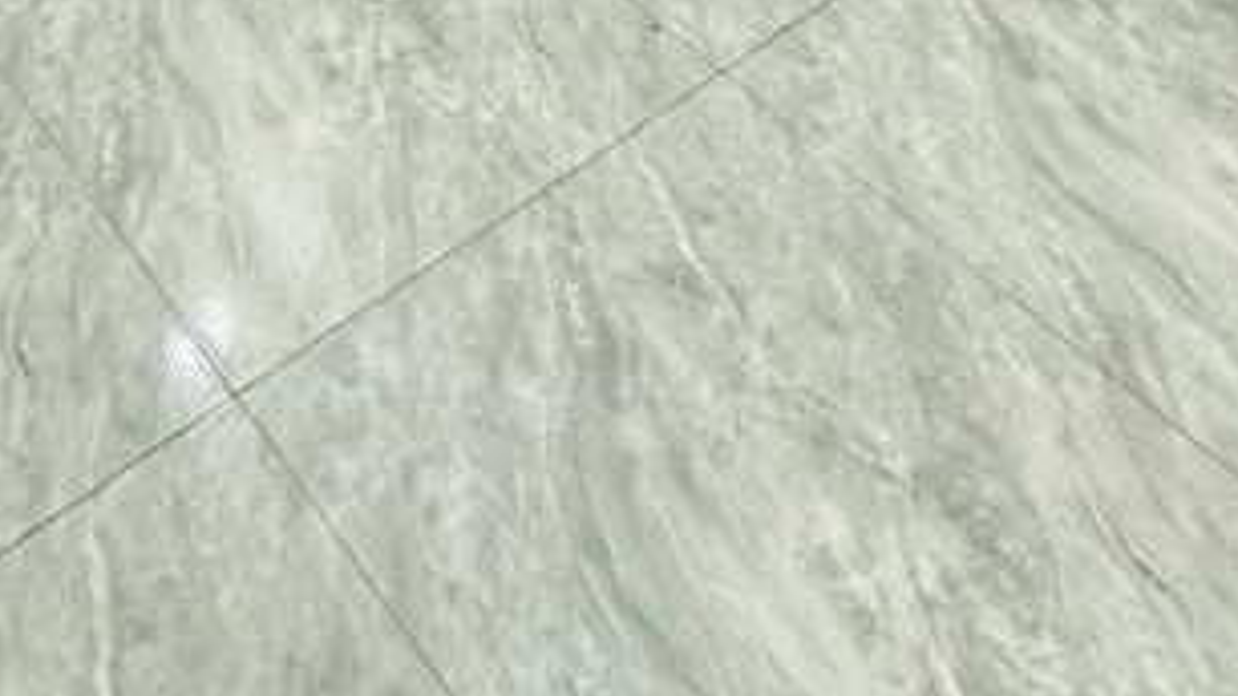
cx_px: 190
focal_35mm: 51
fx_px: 1674
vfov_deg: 12.6
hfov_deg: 38.5
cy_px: -1242
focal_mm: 2.22
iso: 640
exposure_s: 1/50
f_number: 2.2
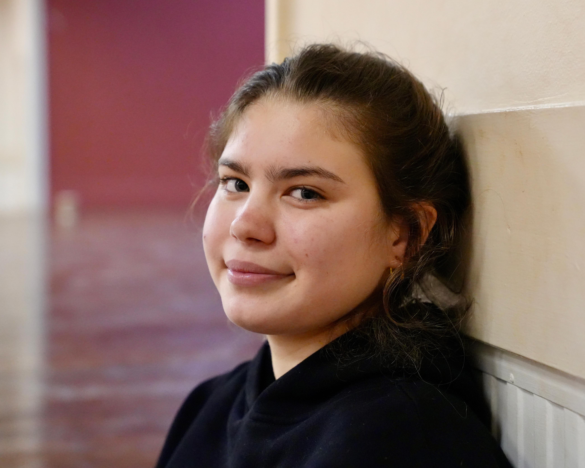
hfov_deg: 24.1
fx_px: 1368
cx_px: 290
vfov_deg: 19.4
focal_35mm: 79
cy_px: 234
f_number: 4
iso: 10000
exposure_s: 1/160
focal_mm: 70
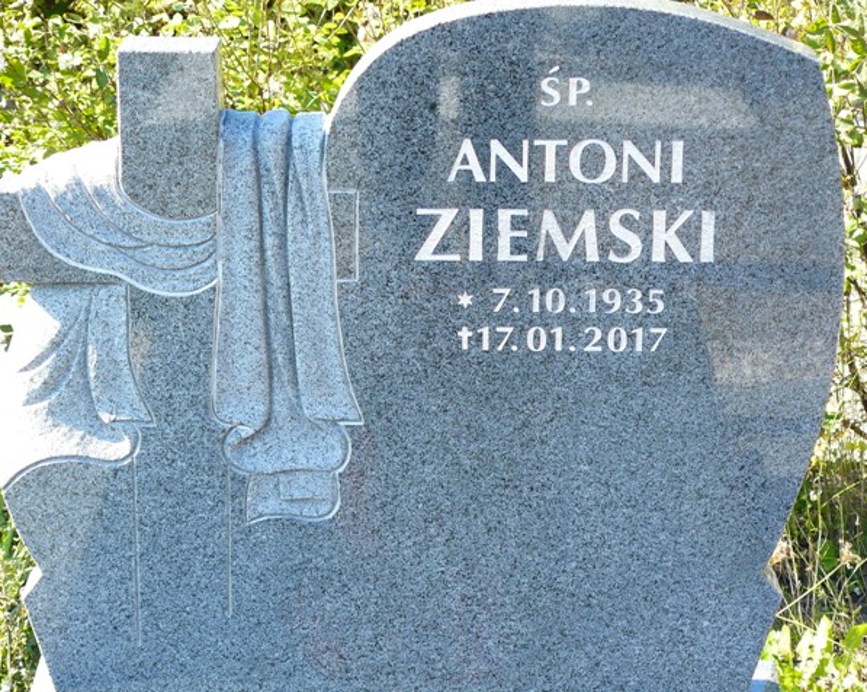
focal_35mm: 111
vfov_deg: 13.9
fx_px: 2847
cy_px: 345
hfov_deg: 17.3
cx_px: 440
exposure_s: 1/125
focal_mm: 17.7
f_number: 3.6
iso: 100
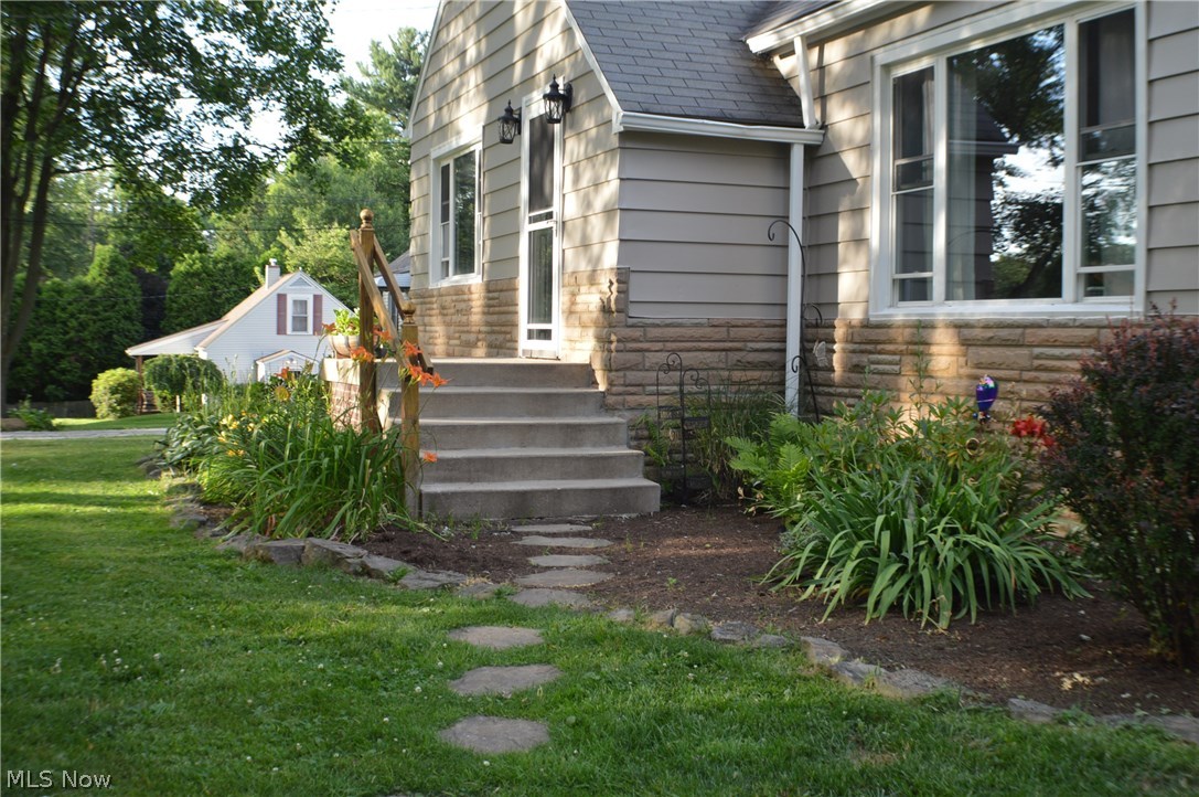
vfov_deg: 25.7
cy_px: 398
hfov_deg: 37.9
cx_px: 600
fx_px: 1746
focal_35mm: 52
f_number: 5.6
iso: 250
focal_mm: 35
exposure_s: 1/125
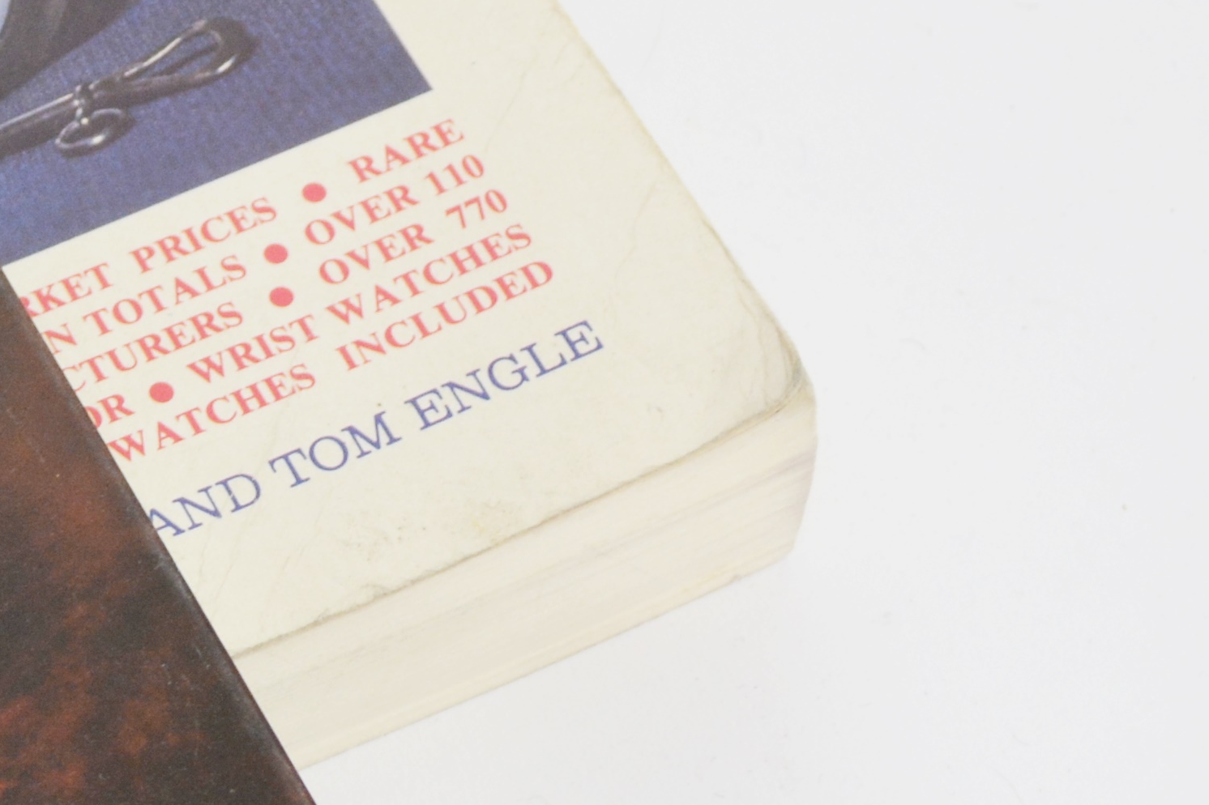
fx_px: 6077
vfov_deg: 7.6
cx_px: -384
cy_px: 679
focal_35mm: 181
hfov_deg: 11.1
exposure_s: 1/125
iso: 400
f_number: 5.6
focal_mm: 30
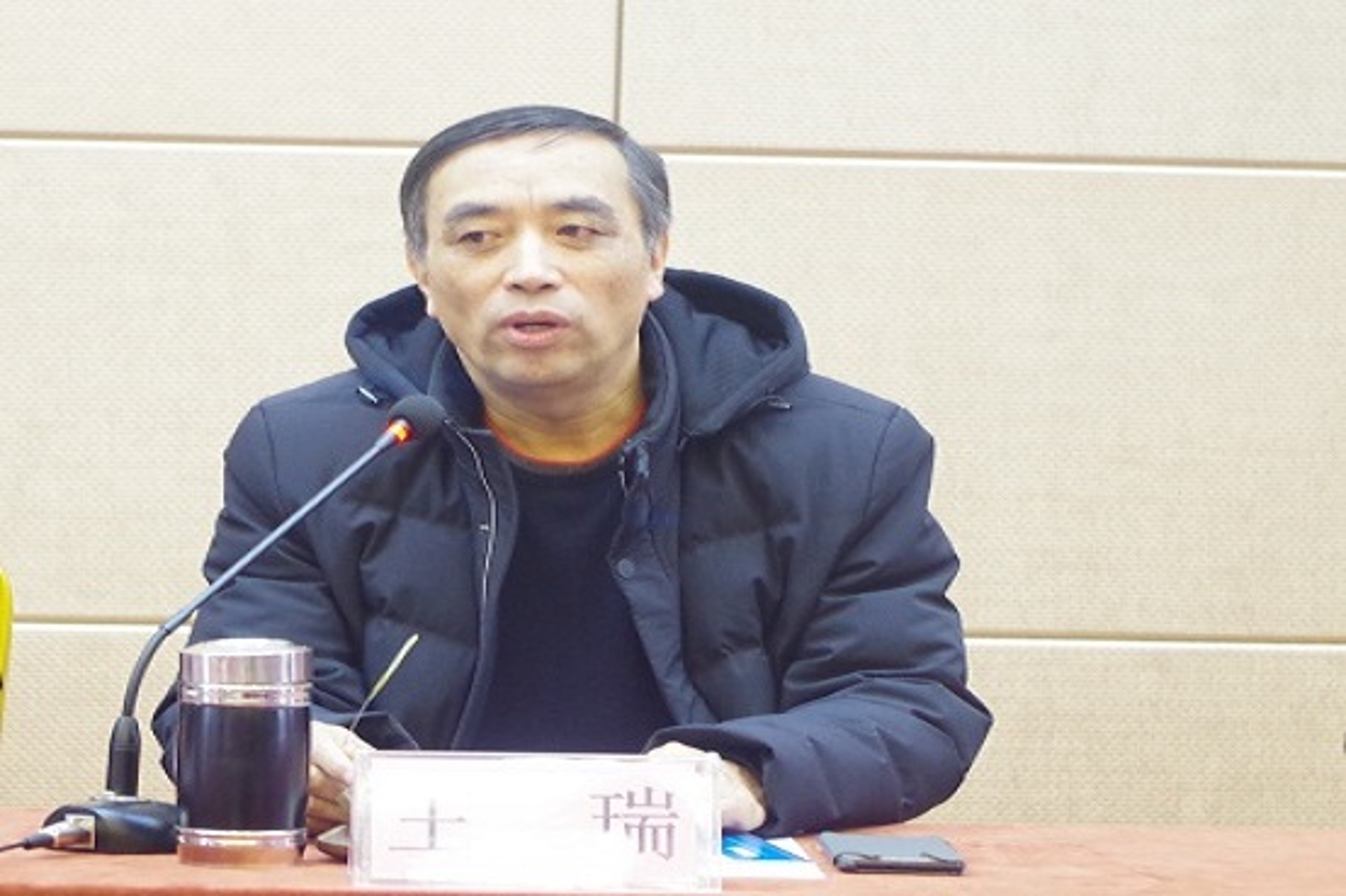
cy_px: 448
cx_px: 673
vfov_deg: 16.6
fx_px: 3065
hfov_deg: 24.8
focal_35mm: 82
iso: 1600
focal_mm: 55
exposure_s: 1/20
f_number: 5.6
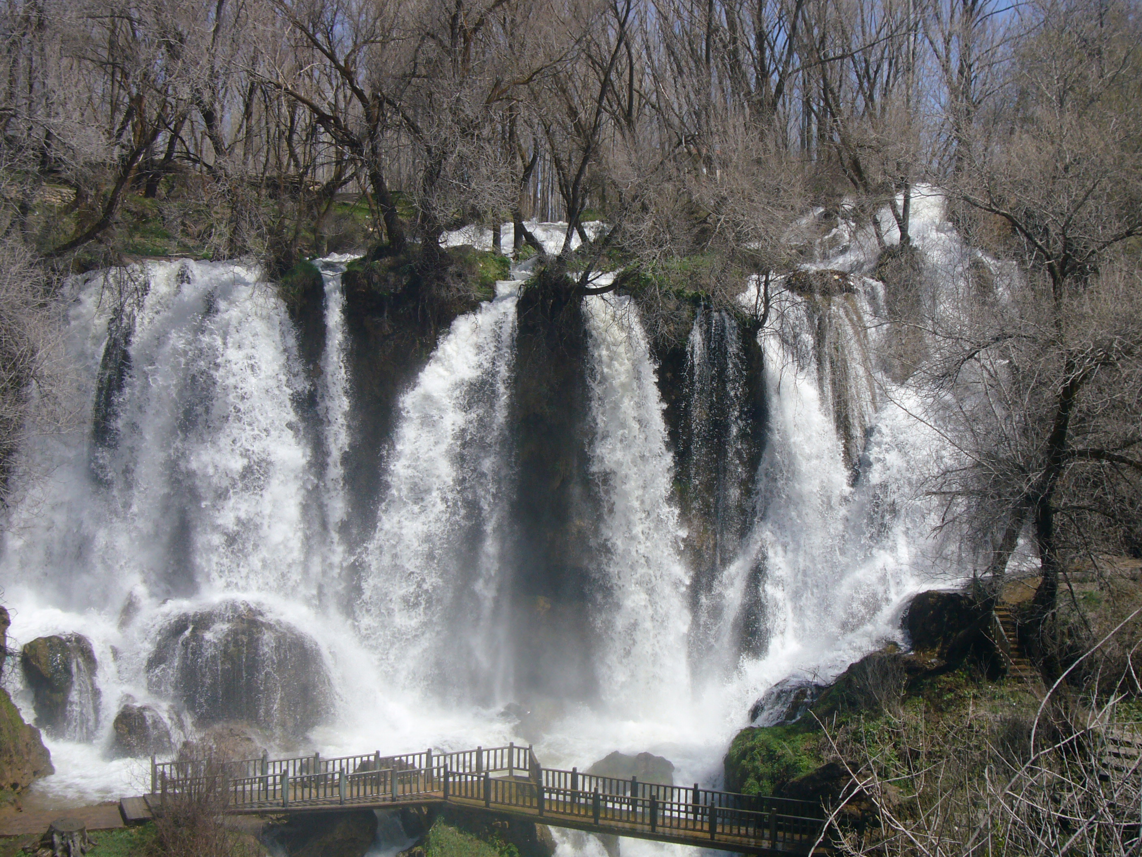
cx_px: 571
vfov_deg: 34.3
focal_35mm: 42
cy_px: 428
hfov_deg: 44.8
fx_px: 1386
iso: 80
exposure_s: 1/320
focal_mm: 6.9
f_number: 7.1
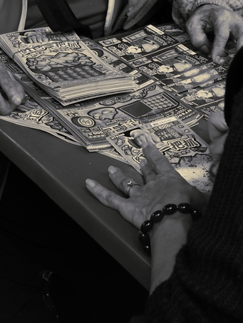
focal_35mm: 107
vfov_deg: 18.2
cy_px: 57
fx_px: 1000
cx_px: 133
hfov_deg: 13.9
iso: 200
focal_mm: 39
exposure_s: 1/40
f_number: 10
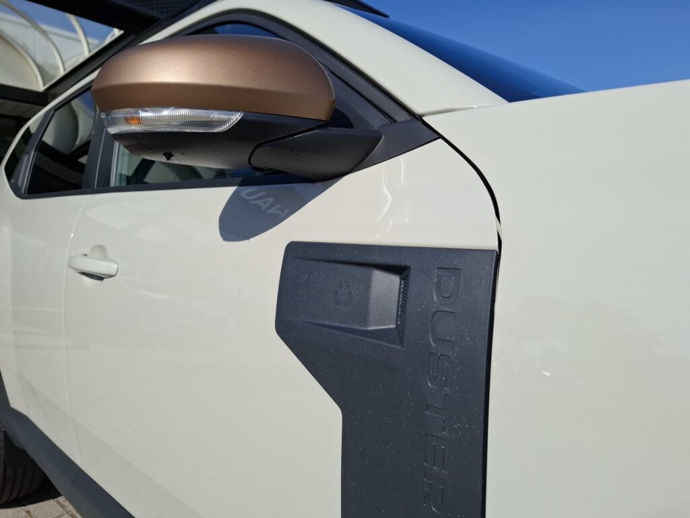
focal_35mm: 23
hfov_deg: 73.9
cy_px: 259
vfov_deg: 58.9
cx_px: 345
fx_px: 458
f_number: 1.8
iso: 50
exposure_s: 1/2740
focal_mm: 5.54
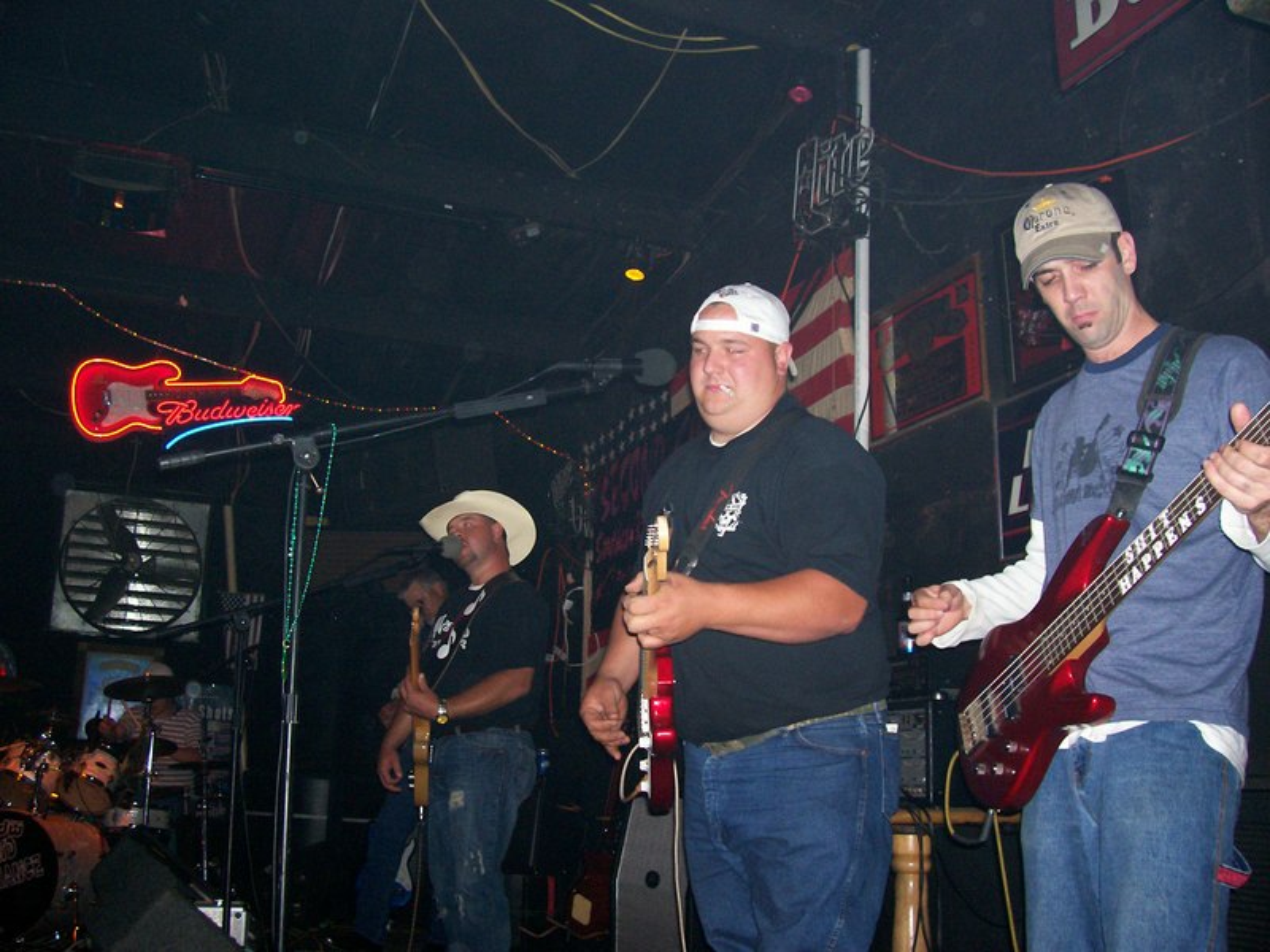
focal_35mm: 34
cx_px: 635
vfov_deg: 41.8
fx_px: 1247
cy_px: 476
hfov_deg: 54.0
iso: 140
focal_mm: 5.6
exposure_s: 1/112
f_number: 2.7
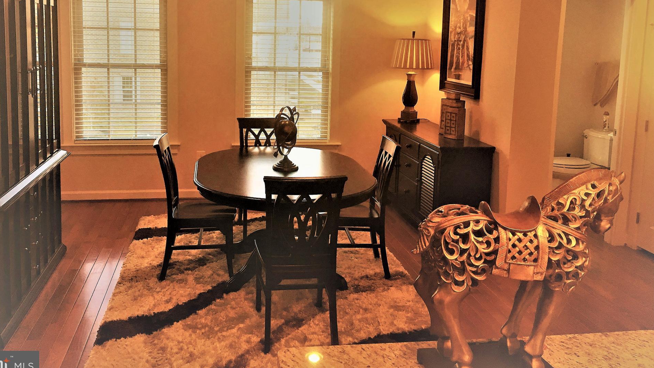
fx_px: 590
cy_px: 115
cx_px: 305
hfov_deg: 58.0
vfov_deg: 34.2
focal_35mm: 34
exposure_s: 1/30
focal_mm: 4.15
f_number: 2.2
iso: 40
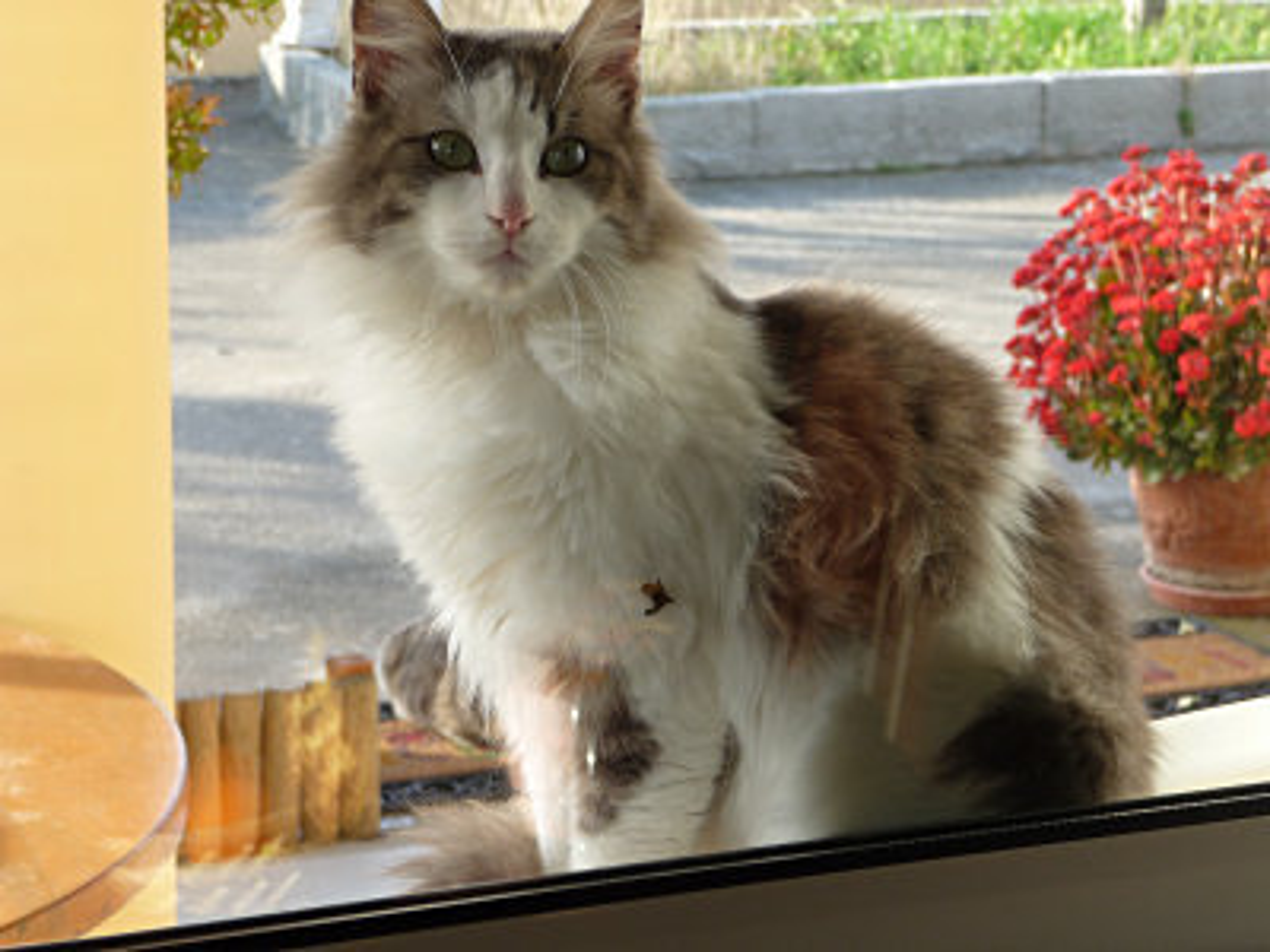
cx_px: 635
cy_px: 476
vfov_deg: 13.2
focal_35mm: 112
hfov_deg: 17.6
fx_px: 4109
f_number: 4.7
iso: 100
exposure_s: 1/60
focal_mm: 19.1
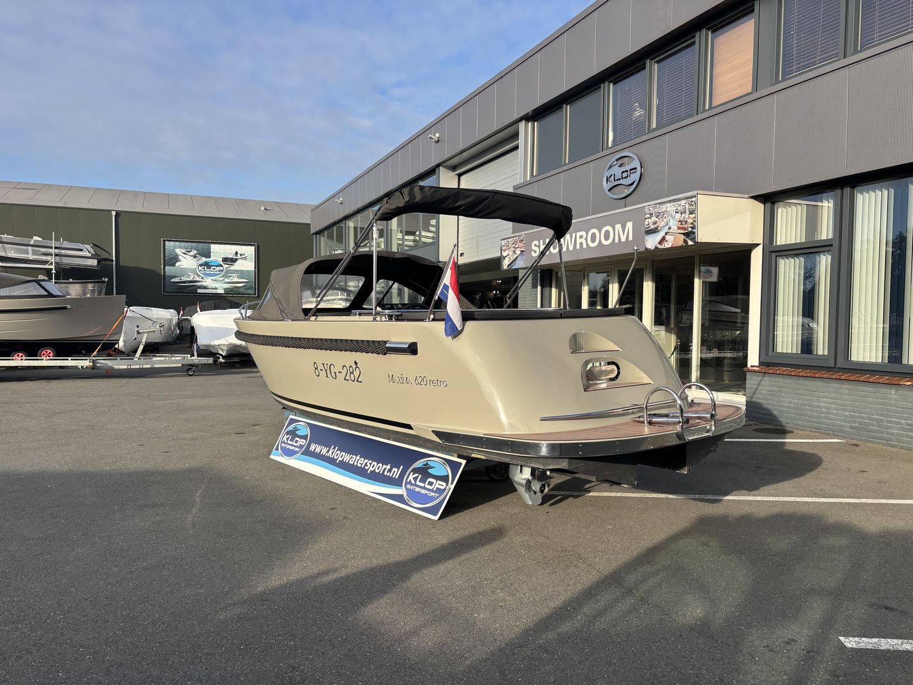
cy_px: 342
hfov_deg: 67.3
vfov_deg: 53.1
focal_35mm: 26
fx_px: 686
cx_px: 456
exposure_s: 1/2105
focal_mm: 5.96
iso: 50
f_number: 1.6
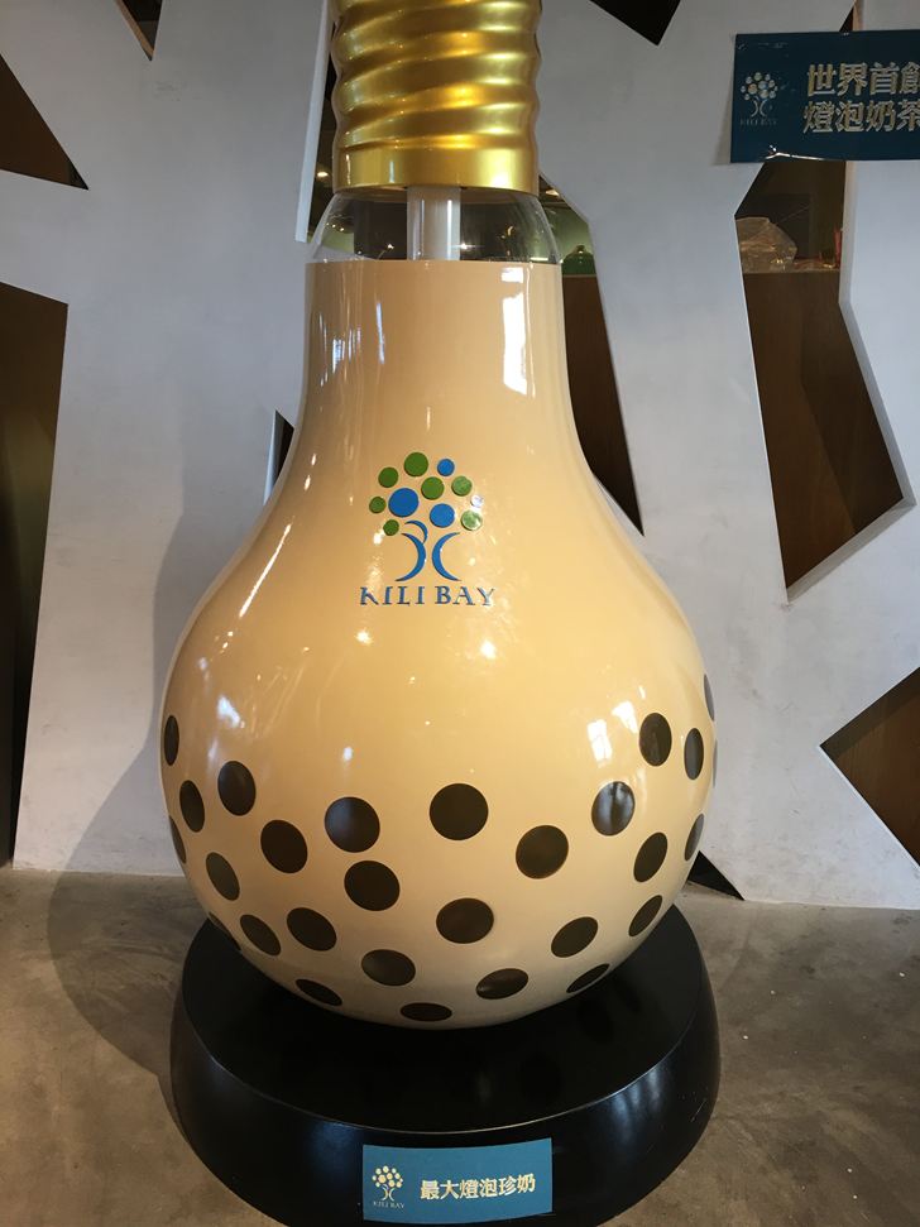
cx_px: 460
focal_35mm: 29
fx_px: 1028
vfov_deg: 61.7
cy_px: 614
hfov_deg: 48.2
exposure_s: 1/15
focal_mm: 4.15
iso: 25
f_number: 2.2
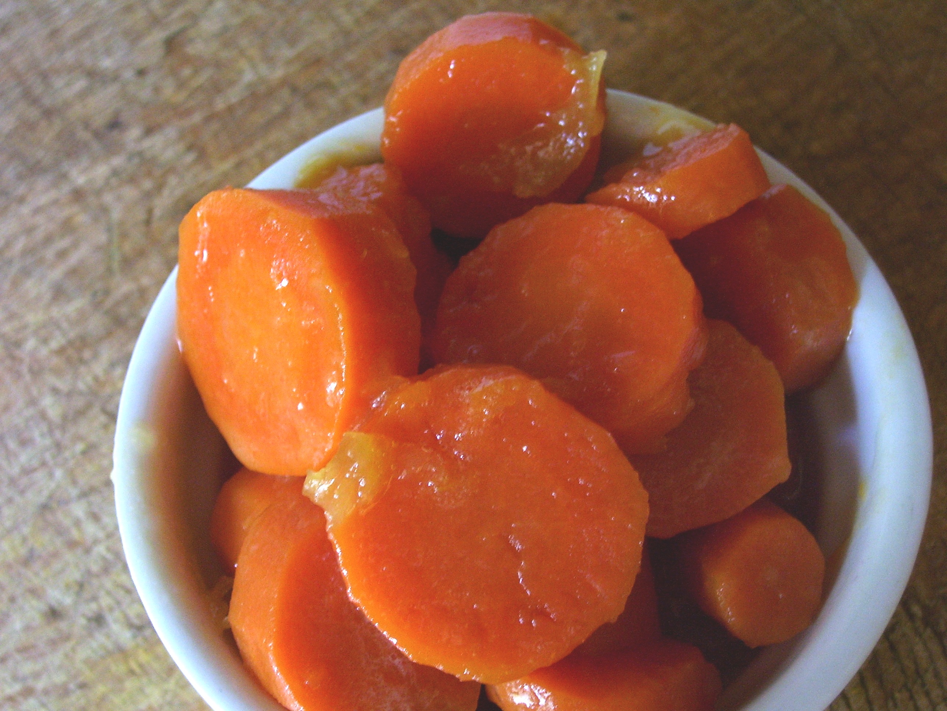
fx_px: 1450
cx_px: 474
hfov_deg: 36.2
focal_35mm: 53
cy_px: 356
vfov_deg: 27.5
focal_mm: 8.6
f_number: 3.4
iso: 160
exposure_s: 1/8
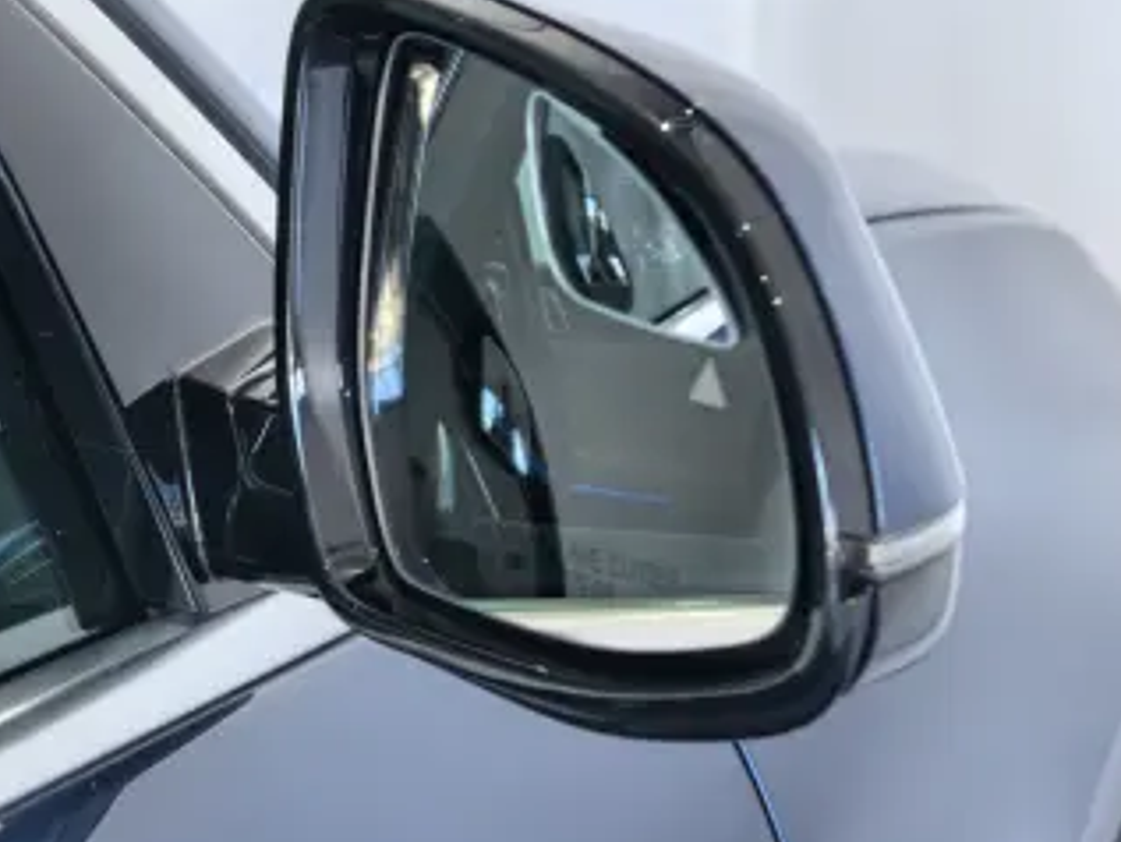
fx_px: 3499
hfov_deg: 18.2
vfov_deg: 13.7
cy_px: 439
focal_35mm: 108
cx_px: 562
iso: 160
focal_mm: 15
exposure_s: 1/50
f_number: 2.1
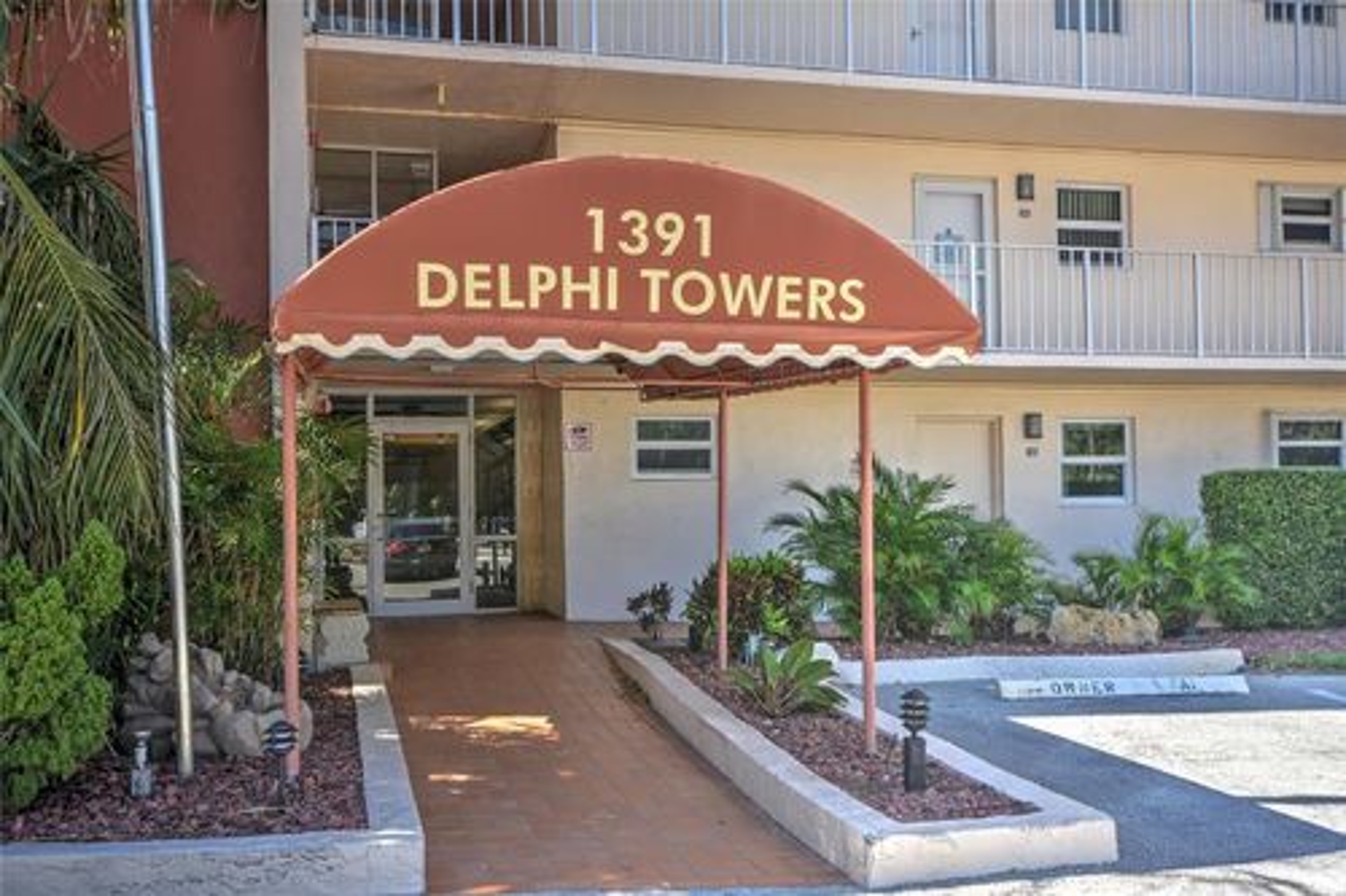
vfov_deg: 36.8
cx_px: 673
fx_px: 1345
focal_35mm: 36
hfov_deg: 53.1
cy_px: 448
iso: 200
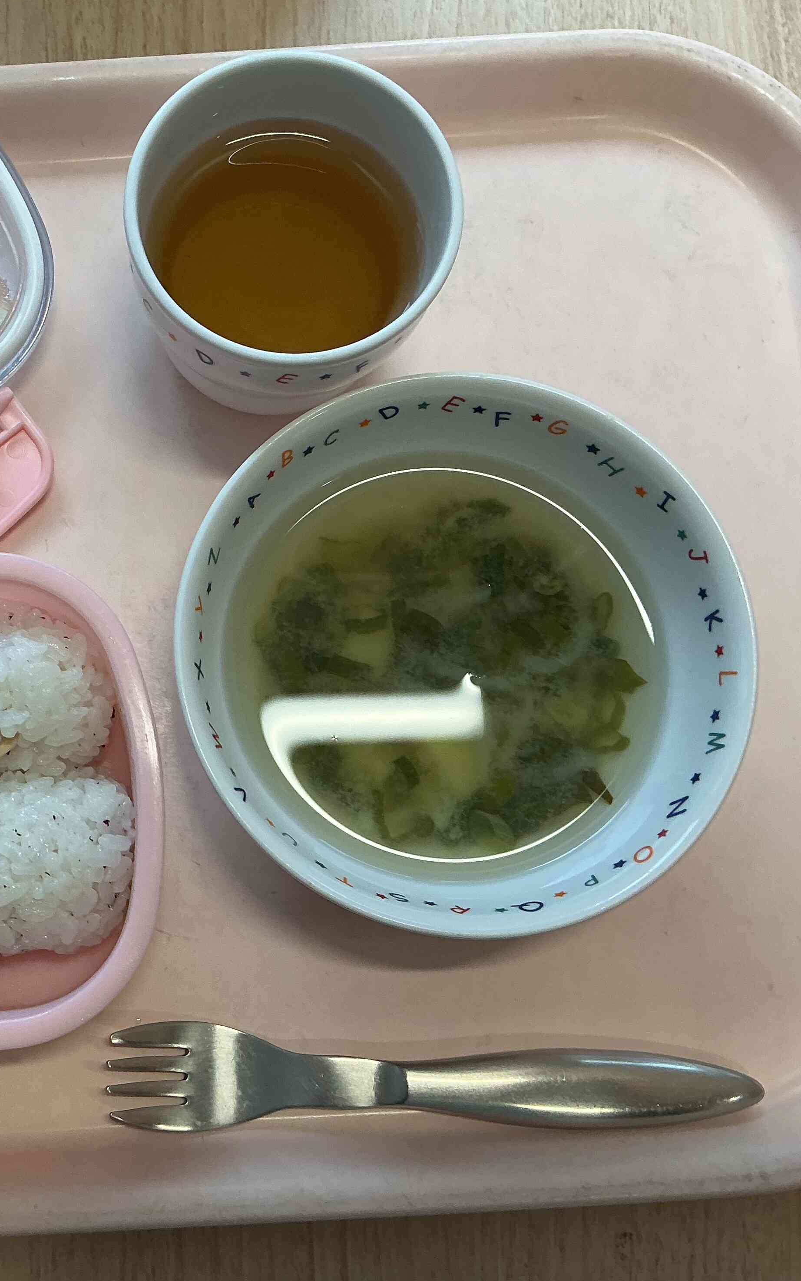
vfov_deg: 47.2
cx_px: 122
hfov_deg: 29.6
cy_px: 627
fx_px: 1467
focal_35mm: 42
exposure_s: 1/120
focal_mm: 3
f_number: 1.8
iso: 50
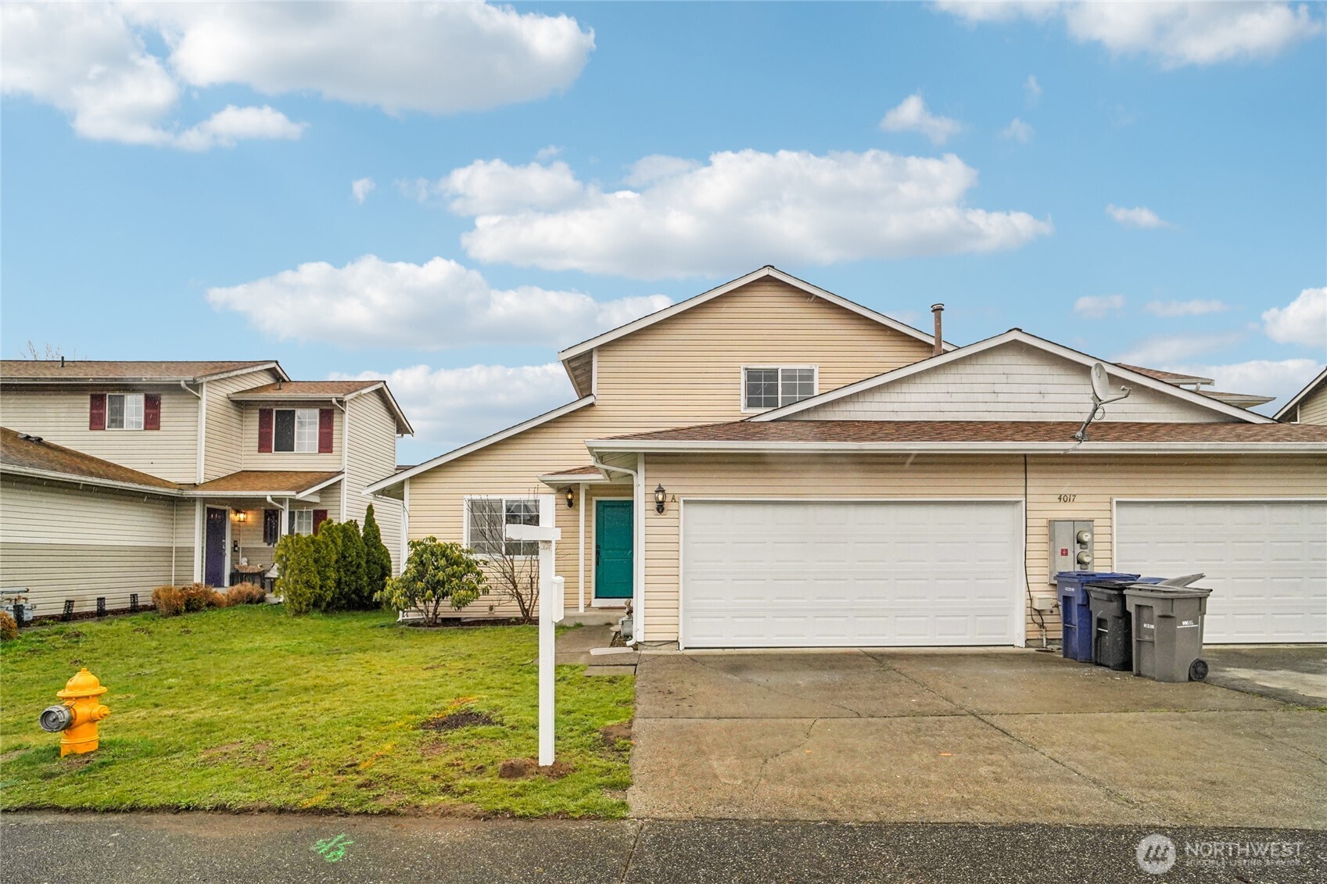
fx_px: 590
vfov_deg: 73.7
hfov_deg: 96.7
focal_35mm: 16
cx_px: 664
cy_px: 442
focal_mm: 16
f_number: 8
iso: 1600
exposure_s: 1/640
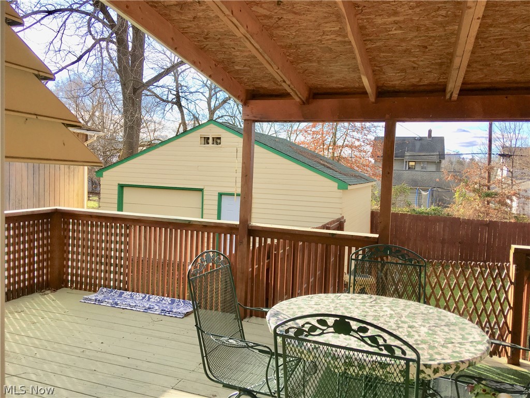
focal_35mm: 29
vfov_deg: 48.2
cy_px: 199
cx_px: 265
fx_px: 444
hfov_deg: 61.7
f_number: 2.2
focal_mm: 4.15
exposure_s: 1/541
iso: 25
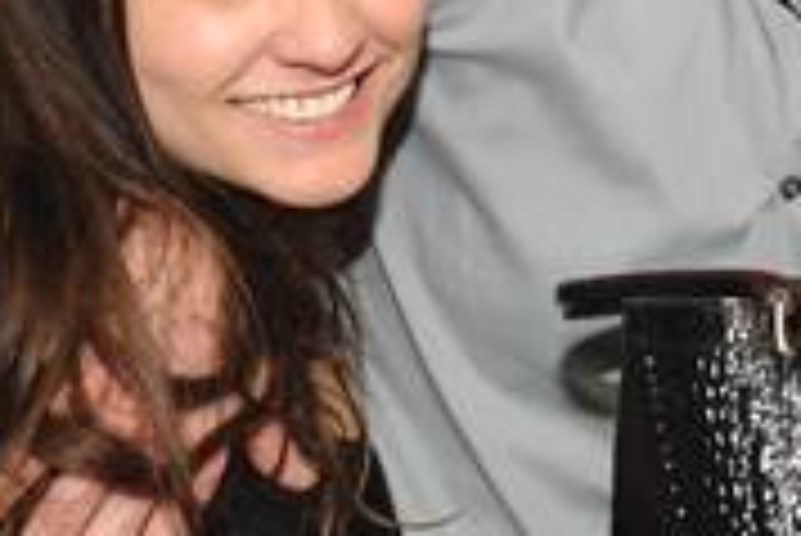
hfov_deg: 13.1
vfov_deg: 8.8
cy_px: -117
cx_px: 814
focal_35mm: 154
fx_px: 3429
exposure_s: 1/250
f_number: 6.7
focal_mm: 50
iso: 1600
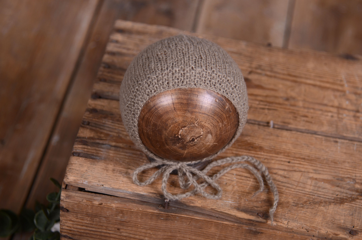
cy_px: 120
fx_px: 933
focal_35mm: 93
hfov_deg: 22.0
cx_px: 181
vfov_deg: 14.6
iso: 100
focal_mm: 62
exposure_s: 1/100
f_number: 4
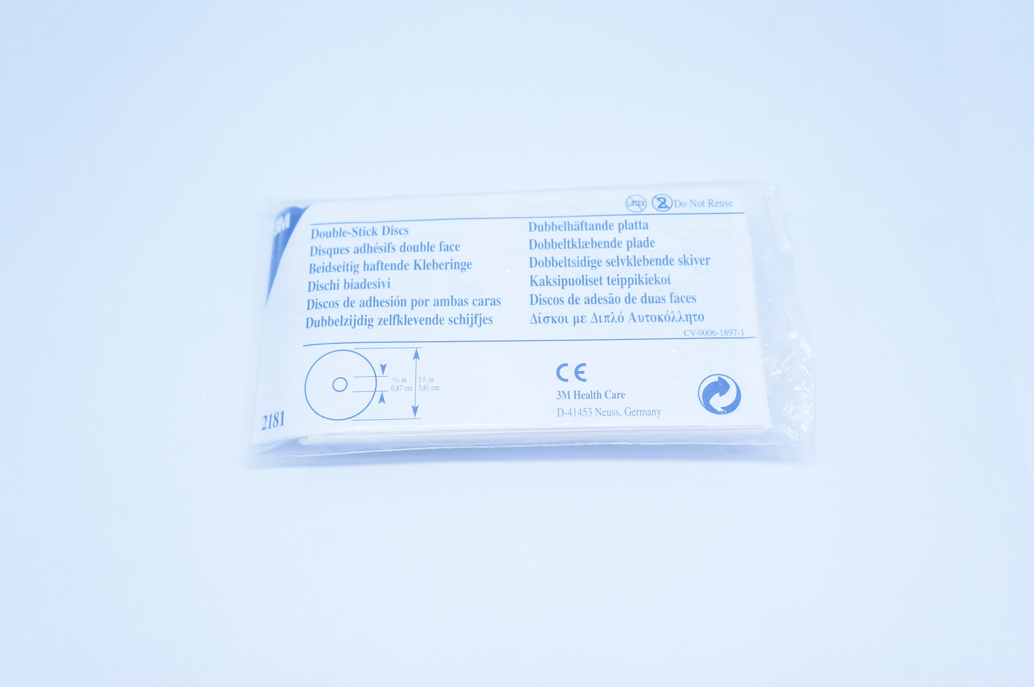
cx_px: 517
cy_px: 344
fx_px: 1033
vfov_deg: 36.8
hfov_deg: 53.2
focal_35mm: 36
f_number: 5.6
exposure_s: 1/200
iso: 800
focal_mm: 24
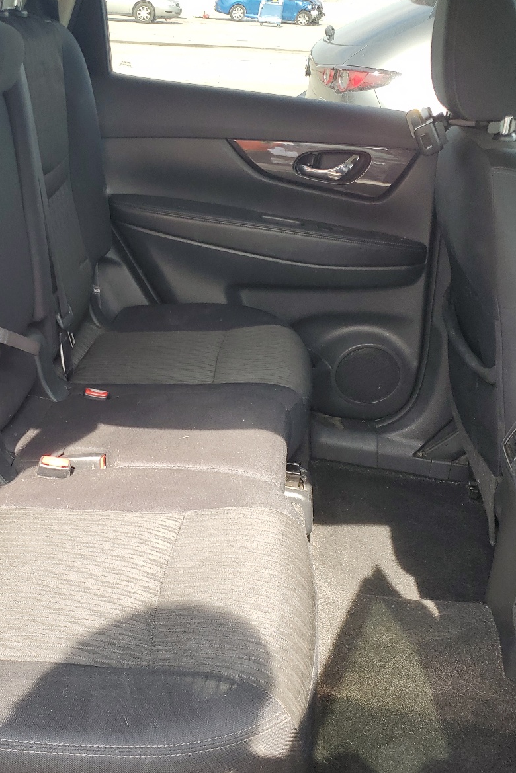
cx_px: 105
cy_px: 391
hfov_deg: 34.9
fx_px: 795
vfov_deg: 51.9
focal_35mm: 37
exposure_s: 1/208
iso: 50
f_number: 1.5
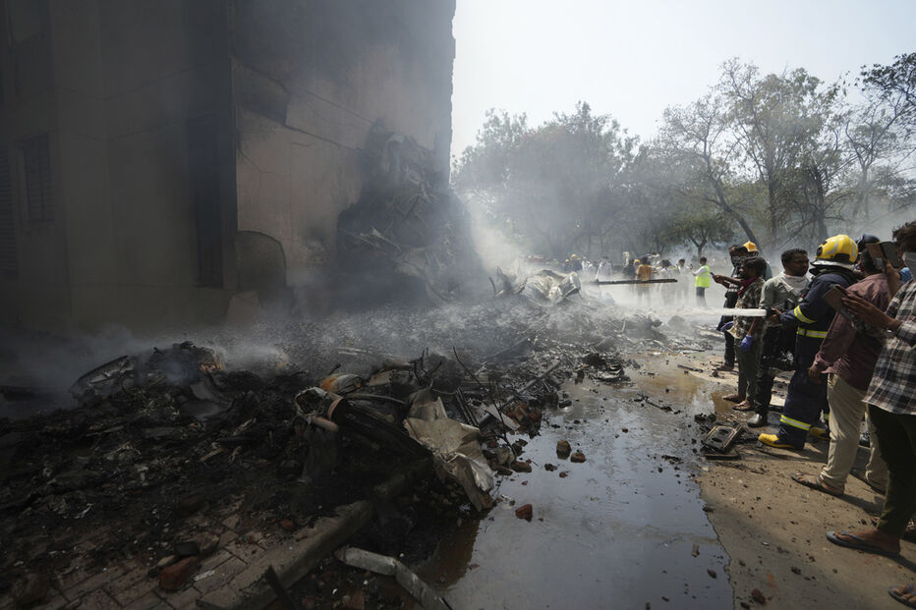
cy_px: 305
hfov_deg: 96.7
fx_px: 407
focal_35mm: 16
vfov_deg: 73.7
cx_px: 458
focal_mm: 16
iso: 125
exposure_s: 1/800
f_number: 3.5
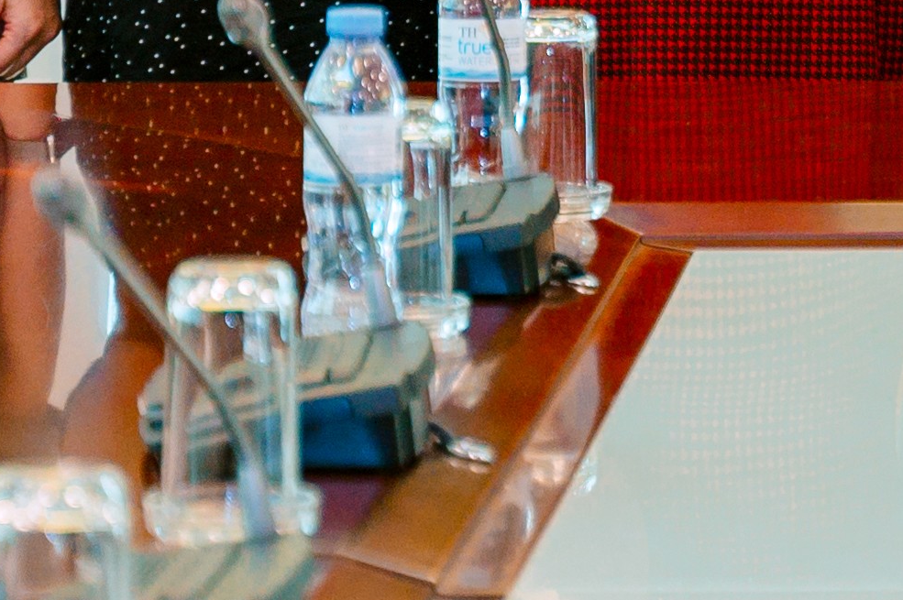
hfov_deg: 5.9
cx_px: 1279
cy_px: -599
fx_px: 8621
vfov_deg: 3.9
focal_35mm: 344
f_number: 2.8
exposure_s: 1/160
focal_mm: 56
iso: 640
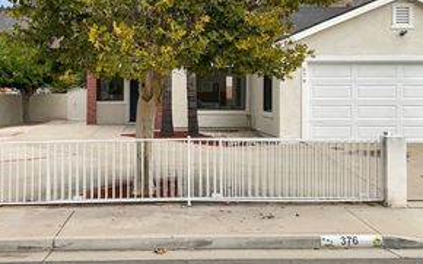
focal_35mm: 53
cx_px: 174
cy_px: 85
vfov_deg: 24.3
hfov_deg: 38.1
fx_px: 611
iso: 16
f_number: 1.8
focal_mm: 3
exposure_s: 1/1055
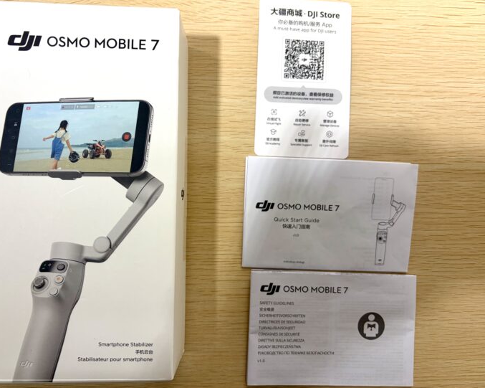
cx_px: 214
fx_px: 430
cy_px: 191
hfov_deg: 58.6
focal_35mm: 30
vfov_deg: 48.5
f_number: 1.6
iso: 32
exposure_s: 1/155
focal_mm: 5.96
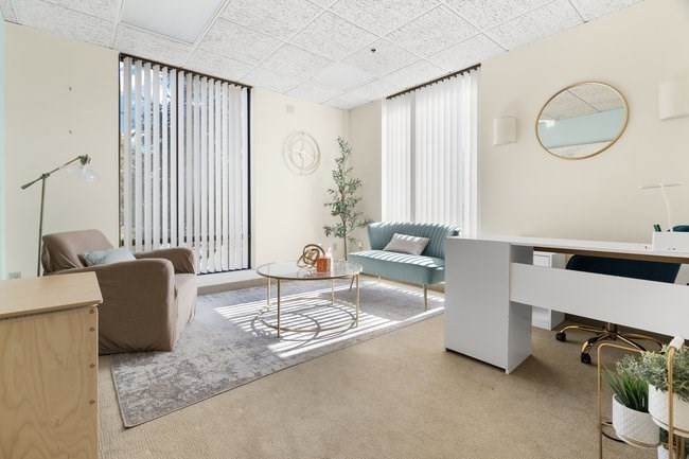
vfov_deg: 73.7
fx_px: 306
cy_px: 230
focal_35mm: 16
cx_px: 344
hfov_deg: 96.8
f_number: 8
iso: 200
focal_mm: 16
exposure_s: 1/6
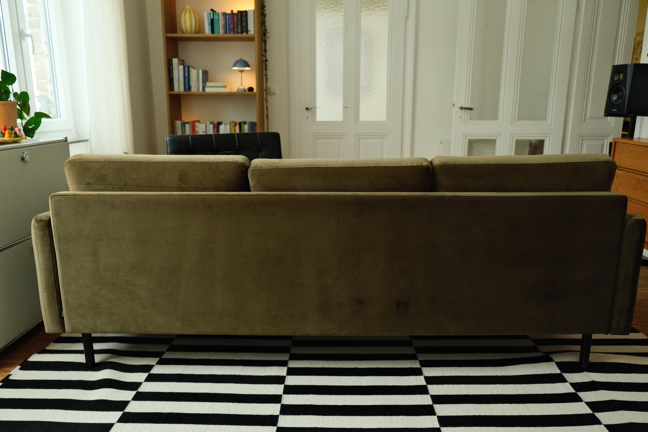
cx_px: 324
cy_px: 216
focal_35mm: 27
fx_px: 486
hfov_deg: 67.4
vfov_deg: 47.9
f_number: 2.8
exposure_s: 1/125
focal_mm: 18
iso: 1600
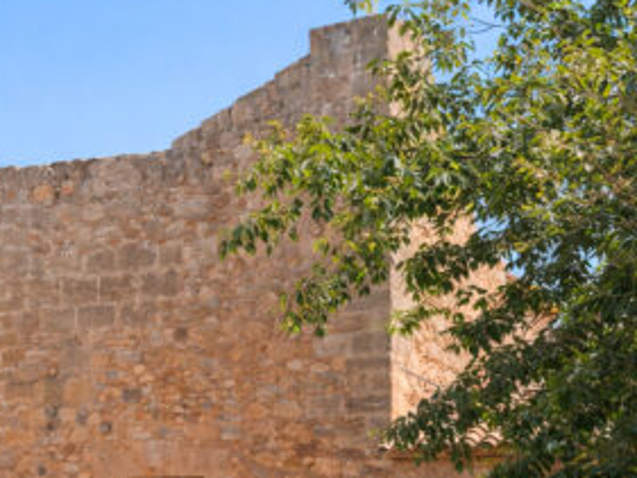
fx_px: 515
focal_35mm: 28
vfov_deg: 47.8
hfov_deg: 63.1
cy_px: 360
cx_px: 271
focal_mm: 1.65
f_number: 2.2
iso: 140
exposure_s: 1/50
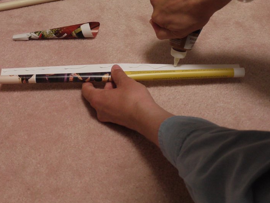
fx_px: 453
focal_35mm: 58
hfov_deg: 33.0
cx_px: 94
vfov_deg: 25.1
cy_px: 71
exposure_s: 1/100
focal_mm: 20
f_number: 4.5
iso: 800
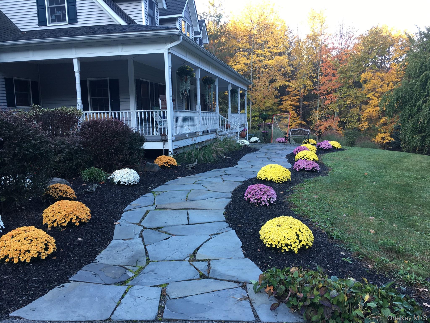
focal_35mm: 29
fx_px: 360
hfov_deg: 61.7
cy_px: 162
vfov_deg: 48.2
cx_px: 215
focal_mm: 4.15
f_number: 2.2
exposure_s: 1/60
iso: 25
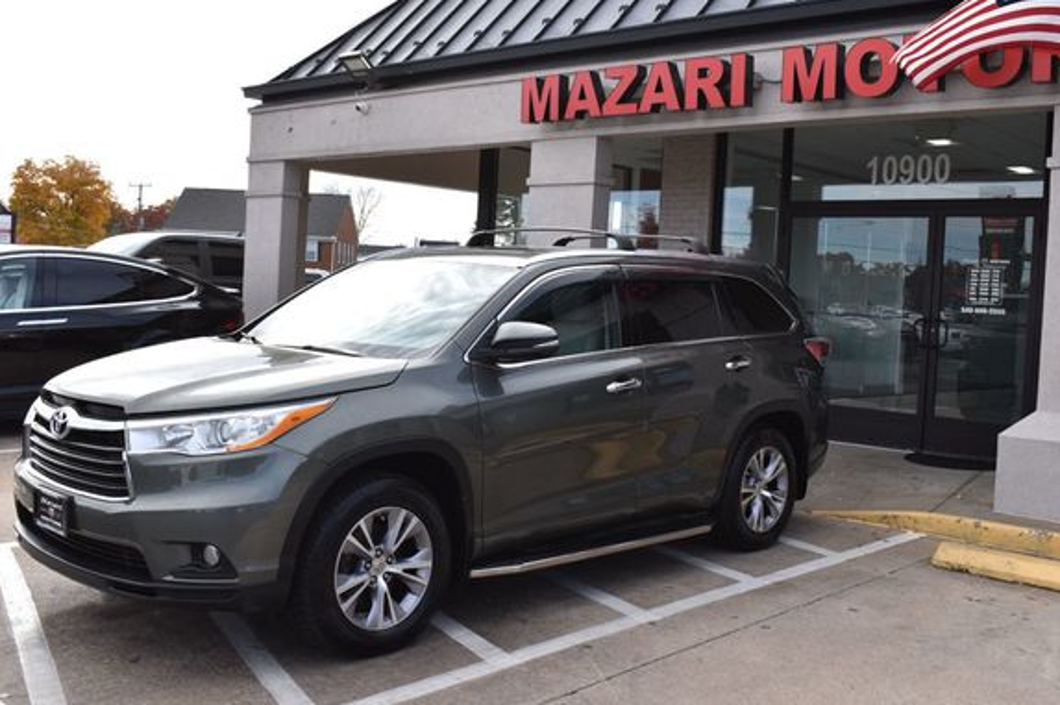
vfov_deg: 34.5
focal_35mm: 39
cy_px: 329
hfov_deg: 50.1
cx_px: 561
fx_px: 1134
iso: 200
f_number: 7.1
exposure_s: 1/400
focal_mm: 23
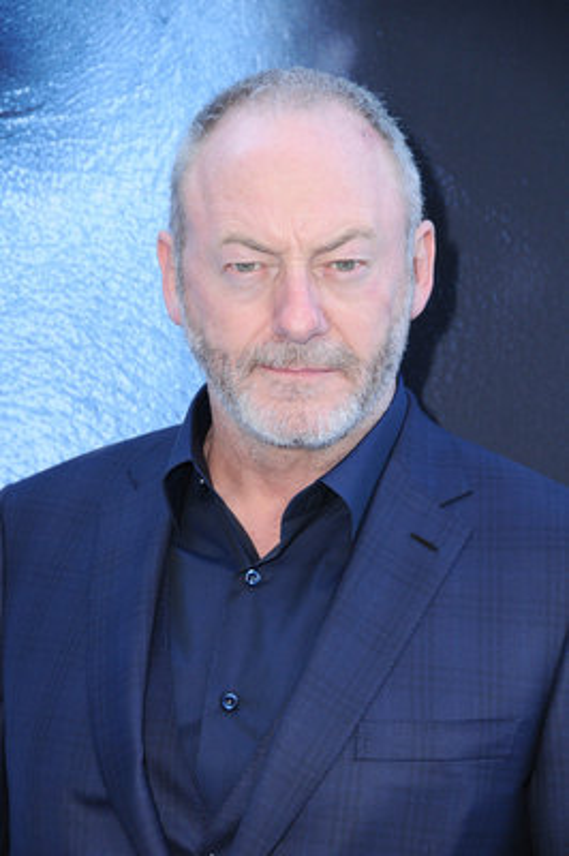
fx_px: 3206
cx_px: 284
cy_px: 428
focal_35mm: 135
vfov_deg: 15.2
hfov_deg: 10.1
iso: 800
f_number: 7.1
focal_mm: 90
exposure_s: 1/200
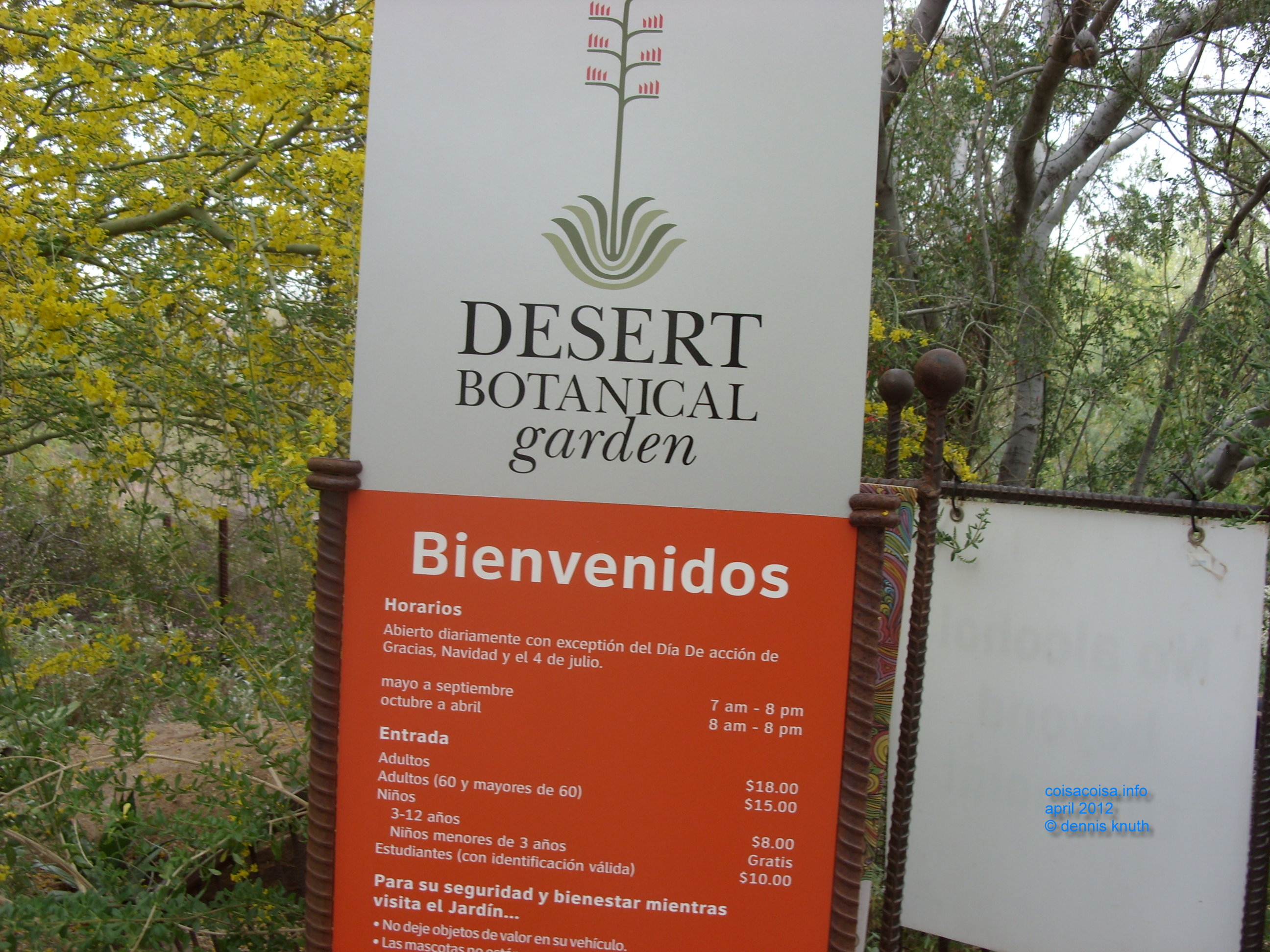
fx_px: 1394
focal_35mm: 38
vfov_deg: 37.7
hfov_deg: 49.0
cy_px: 476
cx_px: 635
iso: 50
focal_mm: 6.3
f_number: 2.8
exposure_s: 1/45
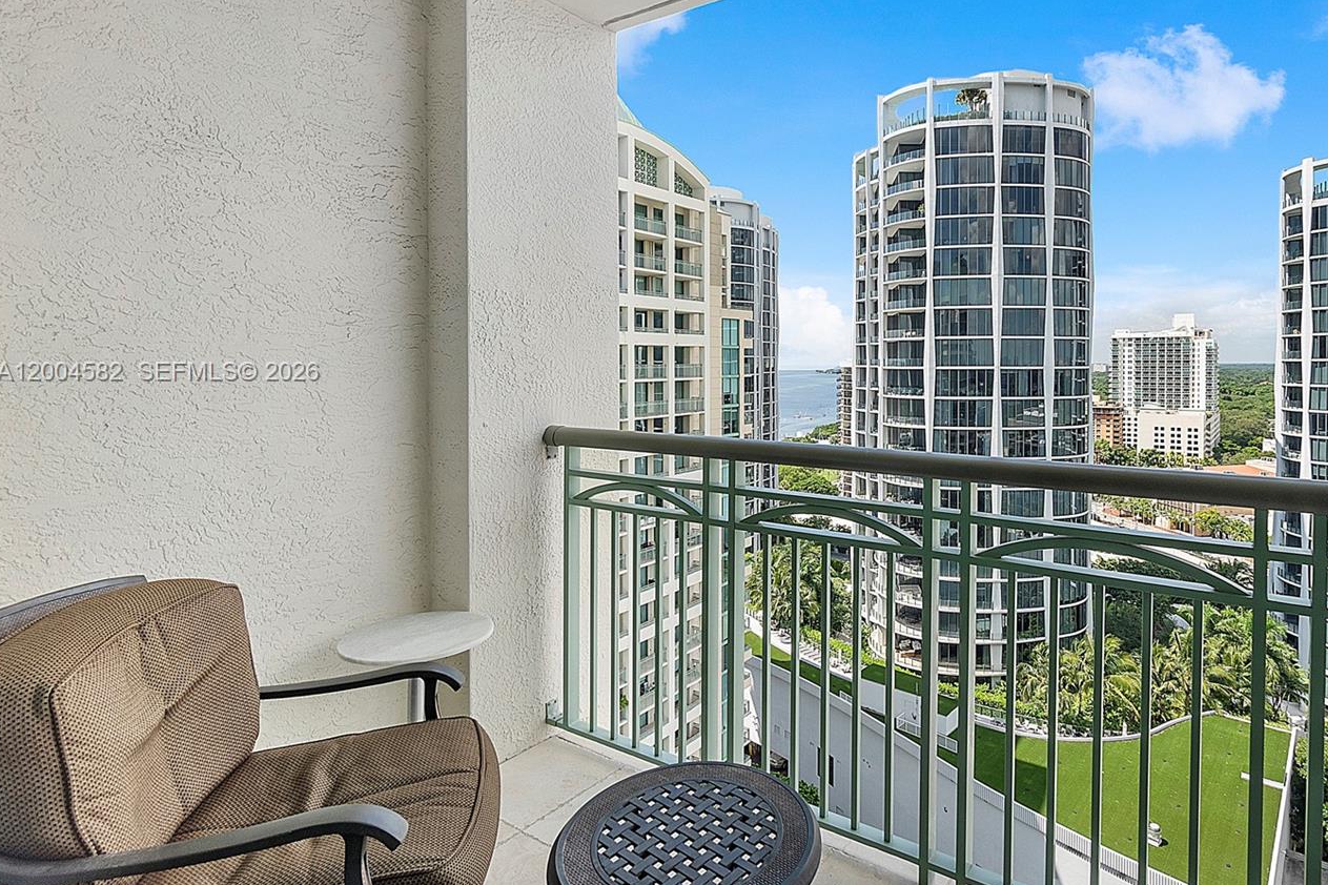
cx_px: 833
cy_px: 374
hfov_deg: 85.2
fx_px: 701
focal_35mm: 19
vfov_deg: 64.2
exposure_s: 1/250
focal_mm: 10
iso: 200
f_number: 9
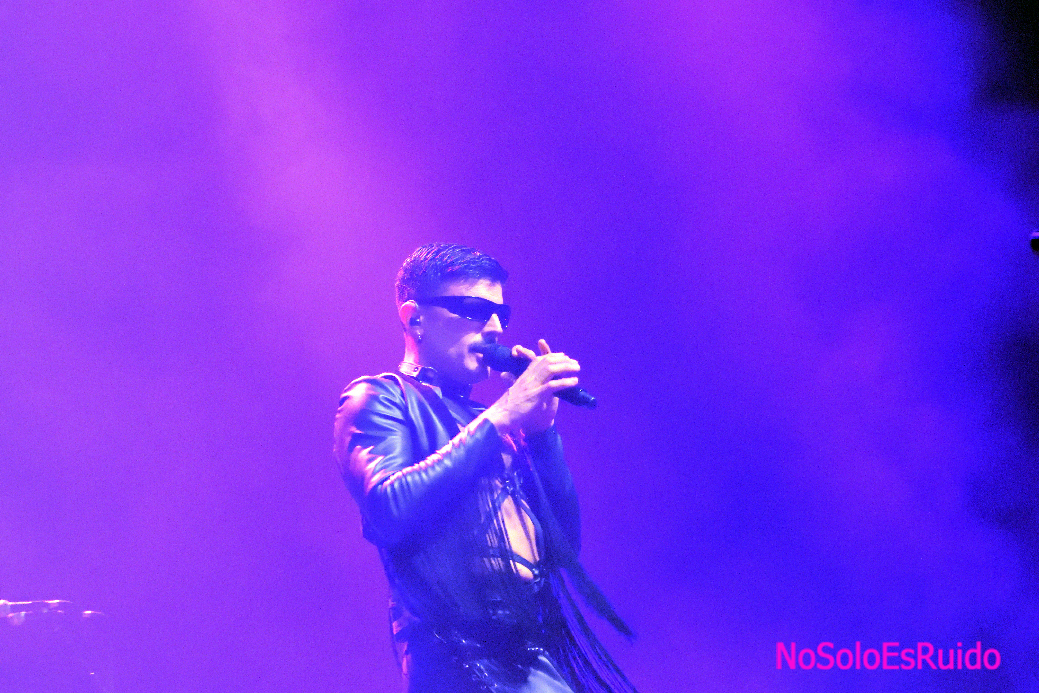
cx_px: 520
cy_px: 346
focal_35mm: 102
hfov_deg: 20.0
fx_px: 2944
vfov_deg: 13.4
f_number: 5.3
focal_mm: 68
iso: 9000
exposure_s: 1/125
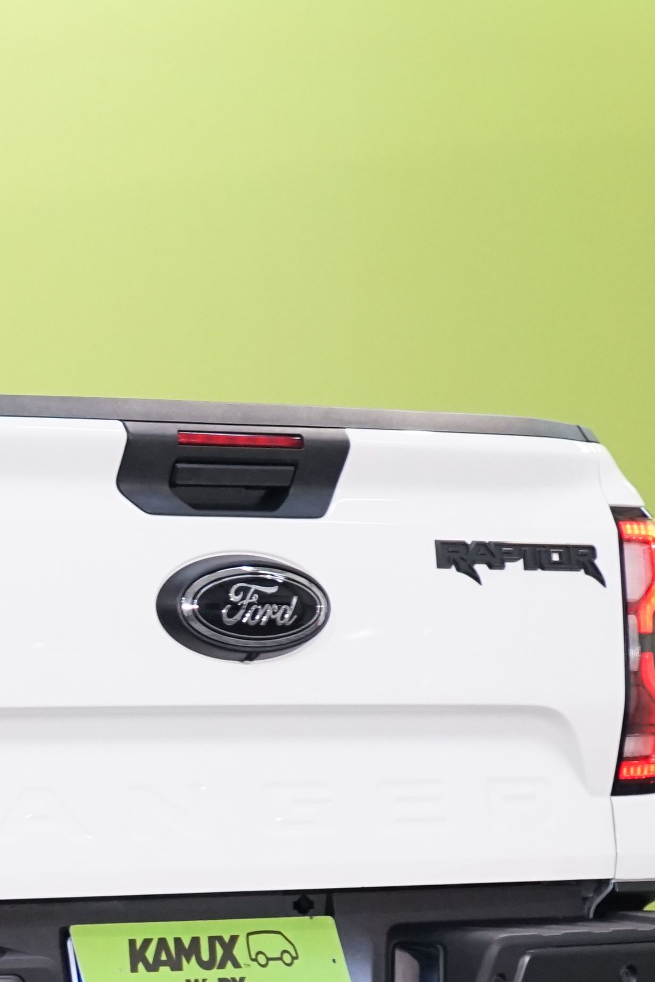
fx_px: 4966
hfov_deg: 7.3
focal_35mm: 182
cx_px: -664
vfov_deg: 11.2
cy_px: 822
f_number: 5.6
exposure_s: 1/80
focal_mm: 56
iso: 2000
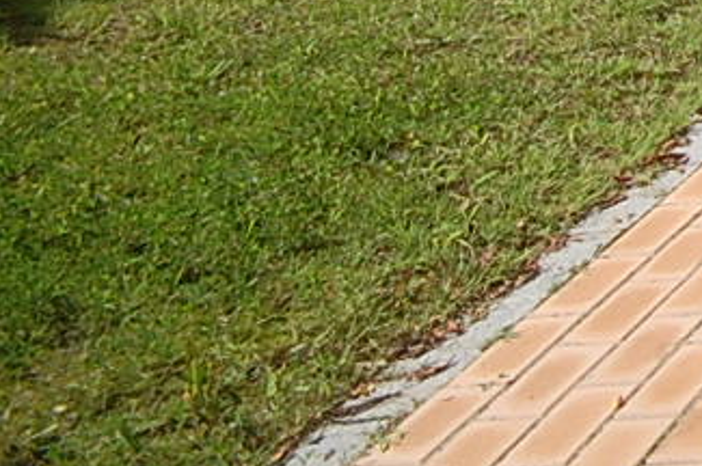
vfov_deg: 13.7
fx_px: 1487
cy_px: -591
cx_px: 1588
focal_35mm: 76
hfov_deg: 16.1
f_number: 8
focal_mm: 11
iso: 200
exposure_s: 1/250
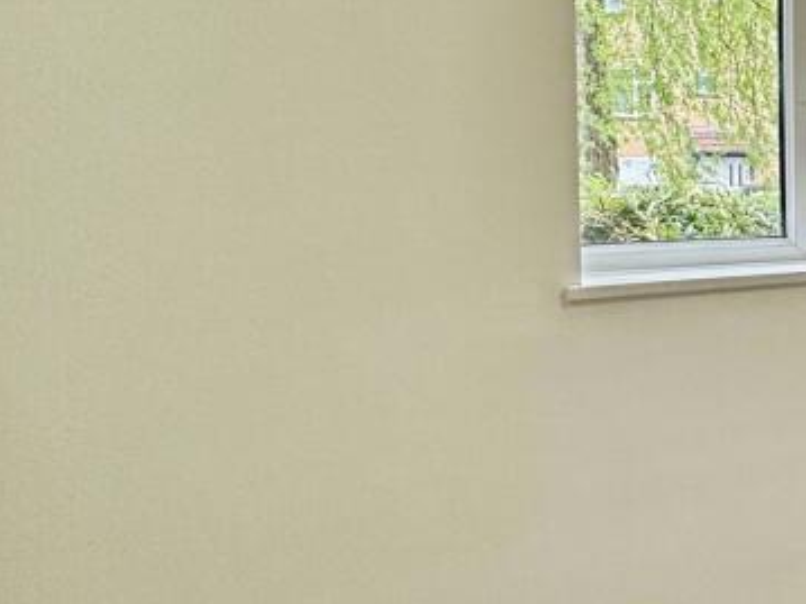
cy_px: 356
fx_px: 931
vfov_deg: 35.8
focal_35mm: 40
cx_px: 1022
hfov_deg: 34.6
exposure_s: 1/100
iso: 64
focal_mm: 2.22
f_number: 2.2
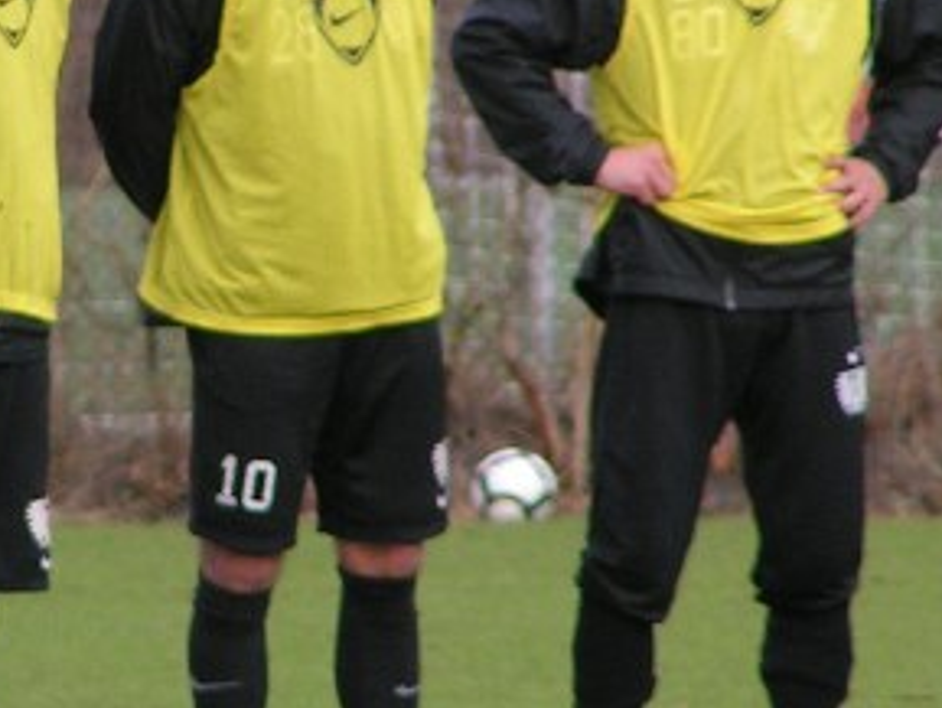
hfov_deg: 2.1
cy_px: 179
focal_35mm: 940
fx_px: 25591
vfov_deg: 1.6
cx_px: 62
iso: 80
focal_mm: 52
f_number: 3.5
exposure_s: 1/400
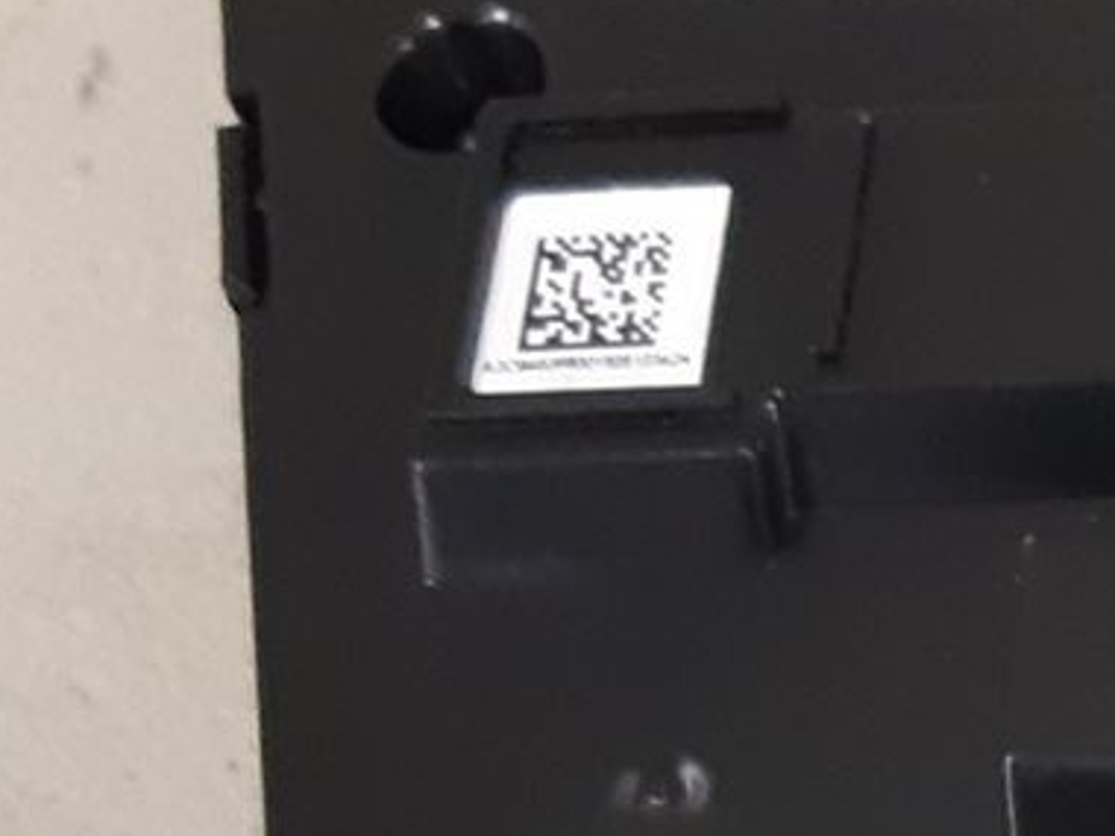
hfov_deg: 13.0
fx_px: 4509
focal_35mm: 140
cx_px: 1884
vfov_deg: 10.3
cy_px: 1156
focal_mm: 3.93
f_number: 1.7
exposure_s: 1/50
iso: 250
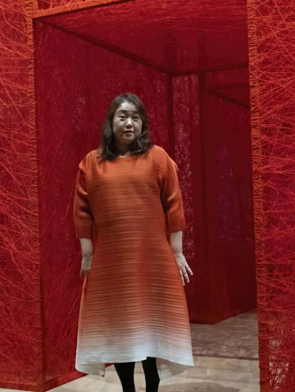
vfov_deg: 33.2
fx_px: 658
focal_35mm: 58
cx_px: 132
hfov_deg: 25.2
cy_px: 175
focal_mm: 18
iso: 16000
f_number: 3.2
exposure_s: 1/250
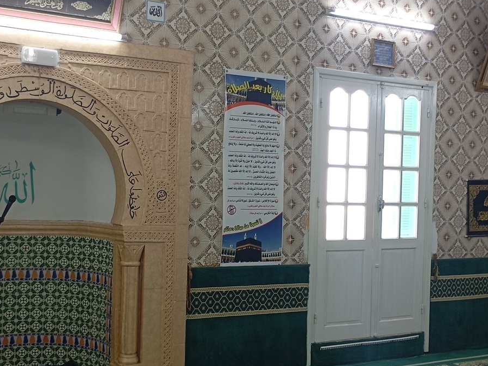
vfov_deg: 32.2
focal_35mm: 45
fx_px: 634
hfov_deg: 41.9
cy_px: 192
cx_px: 203
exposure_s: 1/50
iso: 494
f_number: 1.8
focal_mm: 4.27
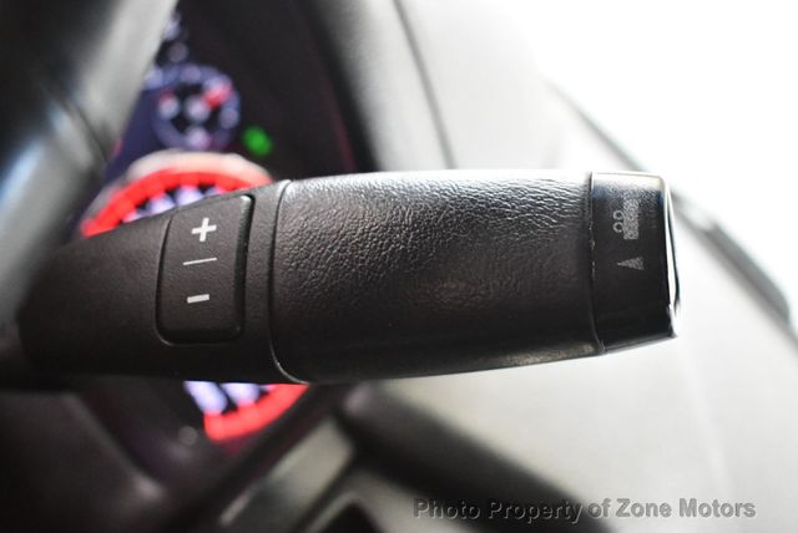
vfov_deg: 22.7
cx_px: 399
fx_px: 1331
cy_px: 266
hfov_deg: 33.4
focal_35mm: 60
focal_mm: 30
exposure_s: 1/60
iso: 4500
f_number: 4.2
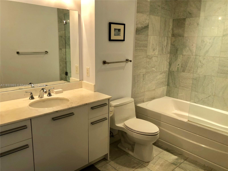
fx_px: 184
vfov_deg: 49.7
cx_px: 114
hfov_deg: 63.4
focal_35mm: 28
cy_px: 86
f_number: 1.8
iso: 40
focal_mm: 3.99
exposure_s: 1/20
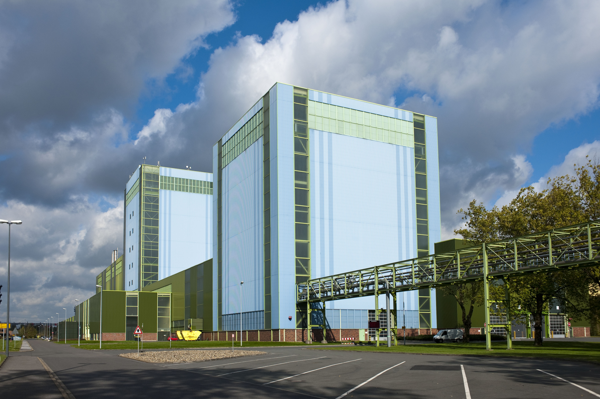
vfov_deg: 41.1
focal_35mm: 32
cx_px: 300
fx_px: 533
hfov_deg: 58.7
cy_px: 200
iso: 200
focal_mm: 32
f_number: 6.3
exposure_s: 1/2000
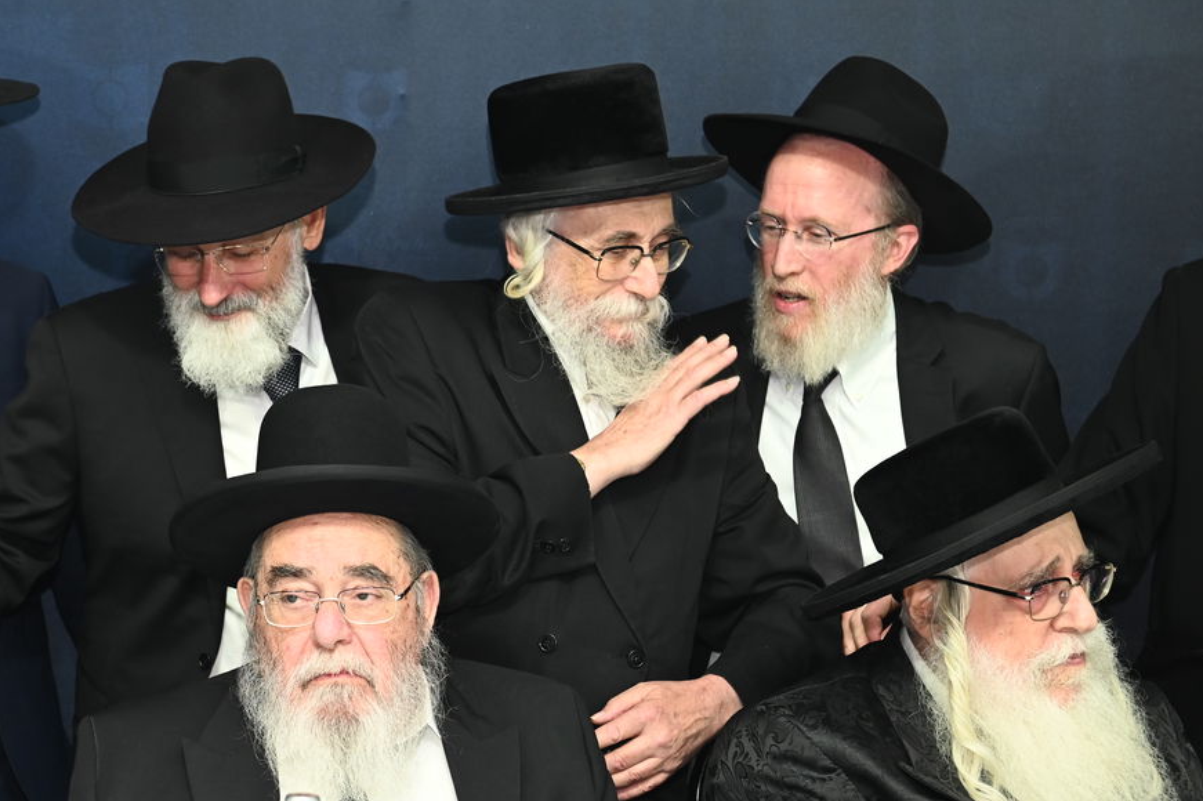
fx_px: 3006
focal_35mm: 90
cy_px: 562
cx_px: 323
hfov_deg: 22.4
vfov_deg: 15.1
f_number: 5
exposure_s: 1/200
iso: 1250
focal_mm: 56
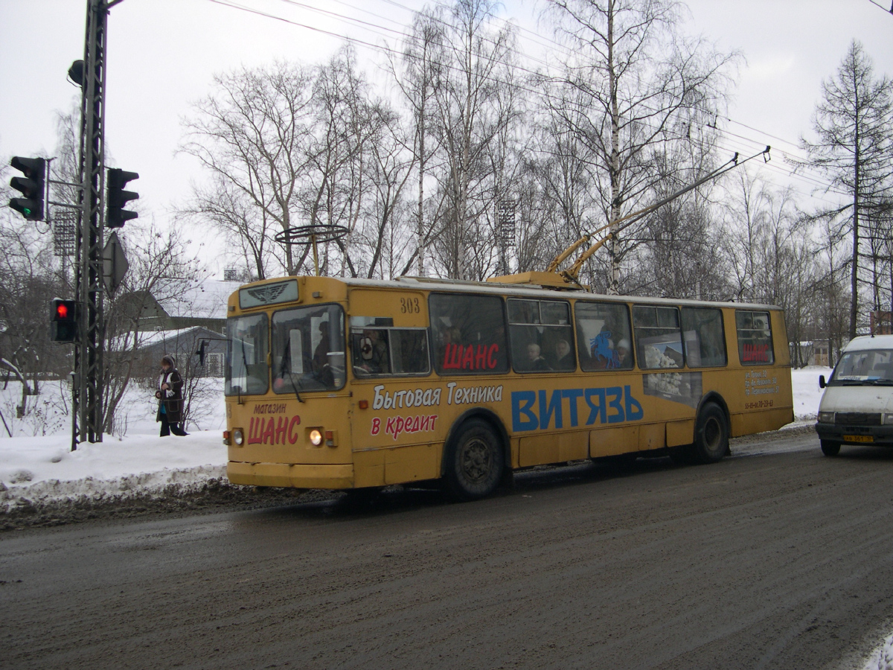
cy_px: 335
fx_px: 980
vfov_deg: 37.7
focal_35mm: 38
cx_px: 446
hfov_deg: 49.0
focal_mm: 8
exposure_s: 1/295
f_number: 2.8
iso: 100
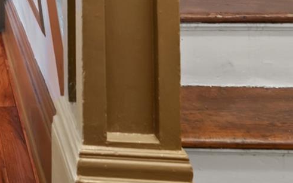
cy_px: -207
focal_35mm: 70
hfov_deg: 25.0
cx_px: -98
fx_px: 560
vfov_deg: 14.6
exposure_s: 4
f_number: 9
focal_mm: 16.5
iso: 250
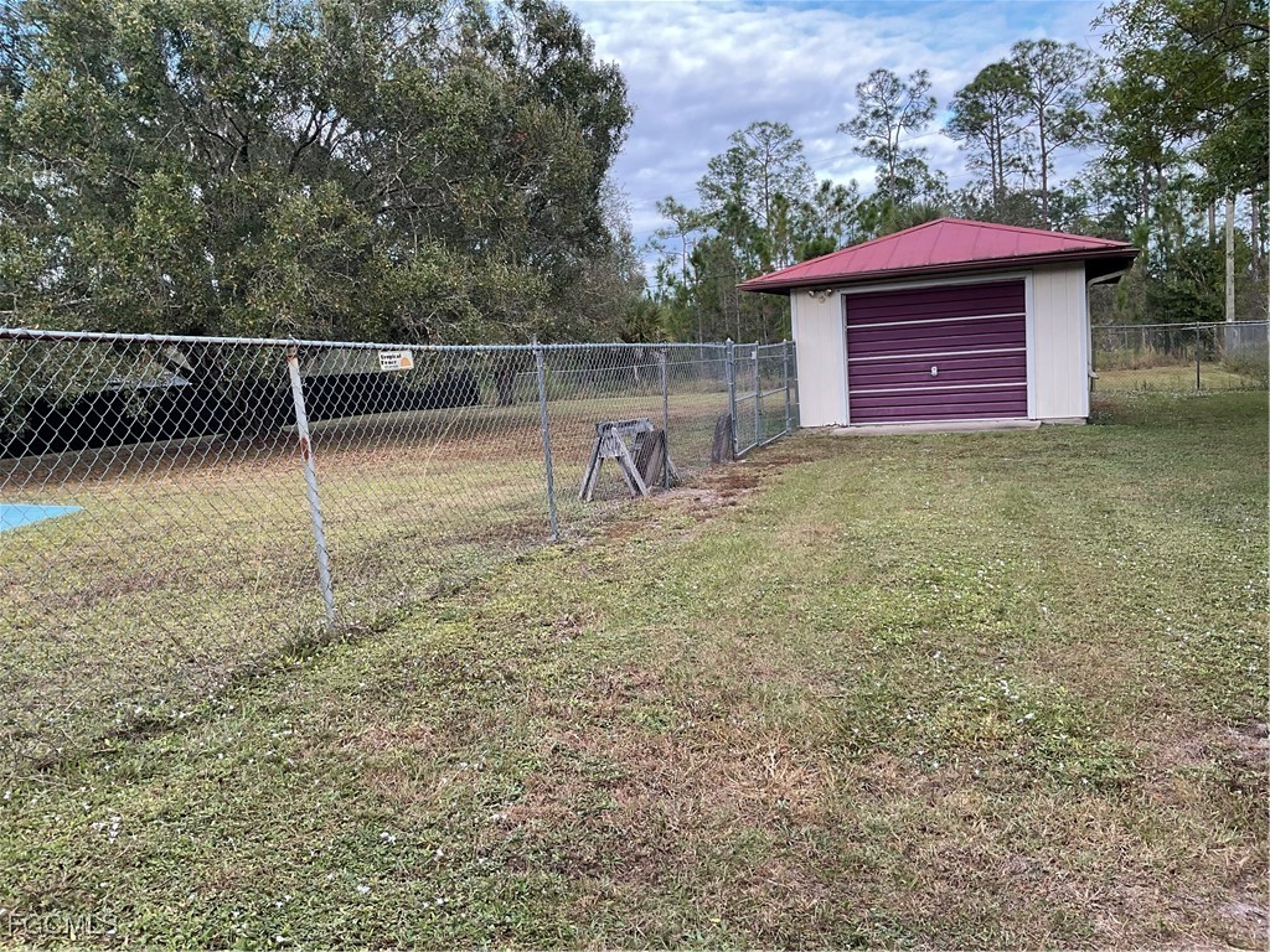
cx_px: 635
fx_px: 1064
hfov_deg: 61.7
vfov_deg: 48.2
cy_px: 476
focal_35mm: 29
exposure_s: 1/204
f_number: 1.8
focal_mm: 3
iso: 16
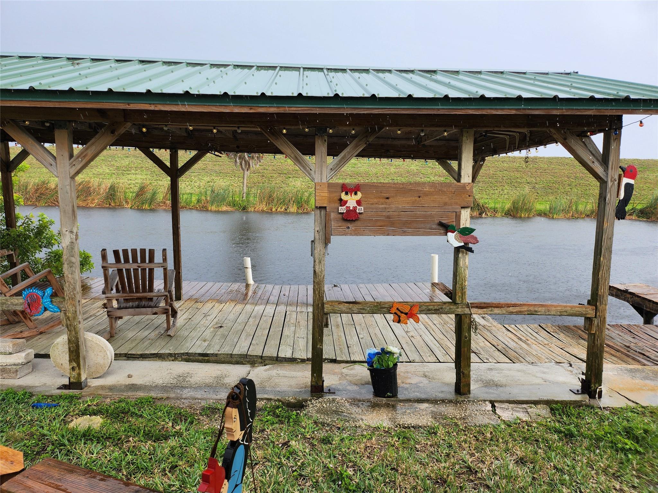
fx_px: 456
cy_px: 246
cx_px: 329
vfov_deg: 56.8
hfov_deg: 71.6
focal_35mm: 24
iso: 50
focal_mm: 5
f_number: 1.8
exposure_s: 1/466
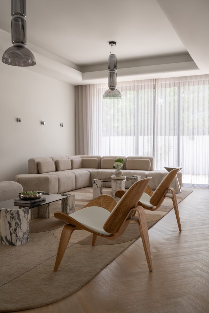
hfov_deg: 37.9
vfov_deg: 54.4
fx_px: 305
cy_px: 156
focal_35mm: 35
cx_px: 104
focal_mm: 35
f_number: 11
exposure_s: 1/40
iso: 160
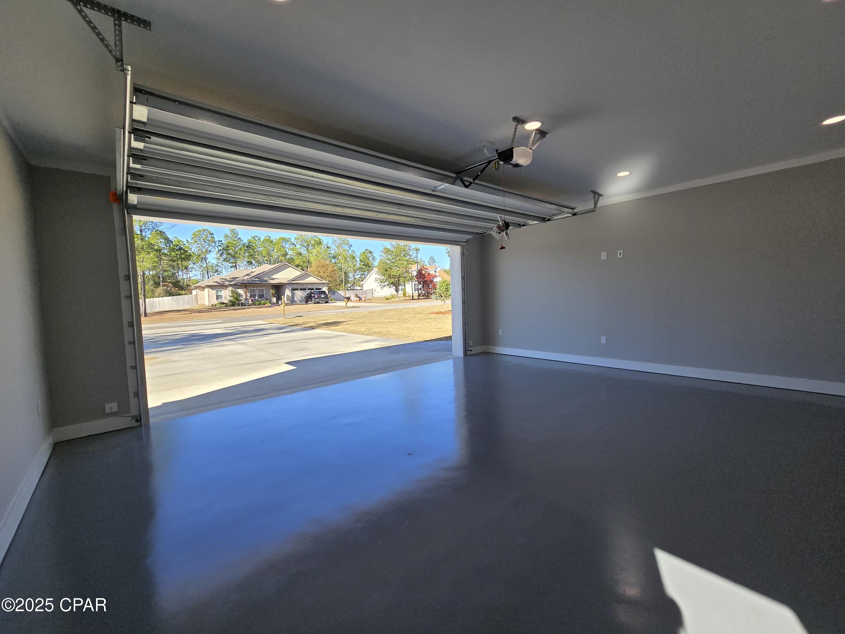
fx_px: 317
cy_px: 317
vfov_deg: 89.9
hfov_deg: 106.2
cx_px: 422
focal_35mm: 13
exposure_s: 1/2000
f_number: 2.2
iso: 160
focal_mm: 2.2
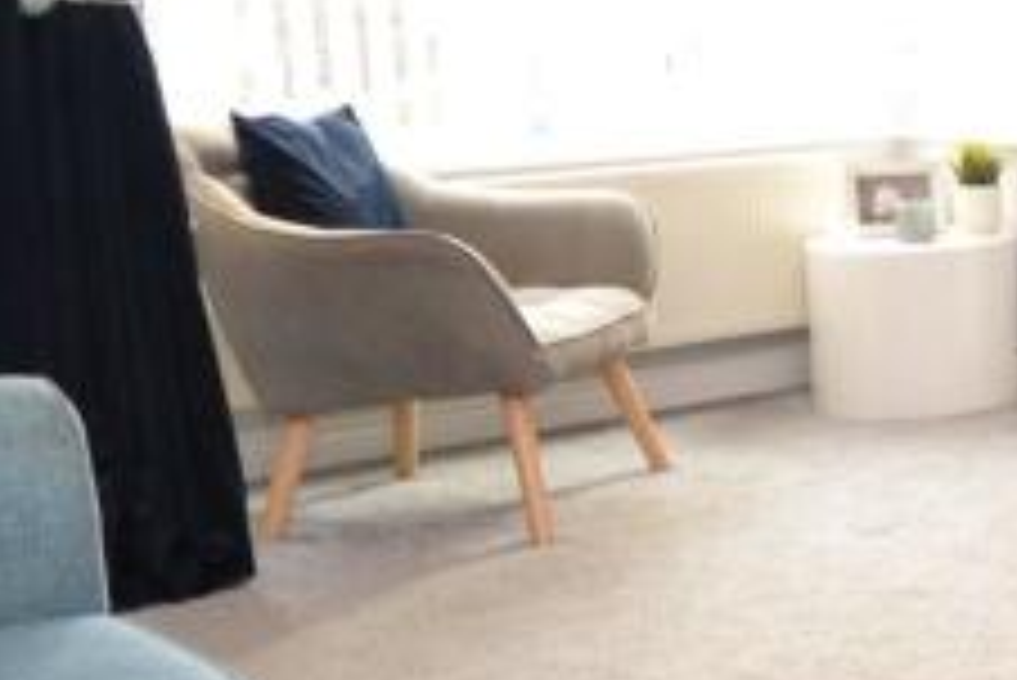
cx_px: 1422
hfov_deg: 24.6
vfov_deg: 19.9
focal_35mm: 68
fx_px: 1922
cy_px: 151
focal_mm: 10
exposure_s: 1/60
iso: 500
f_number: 3.5
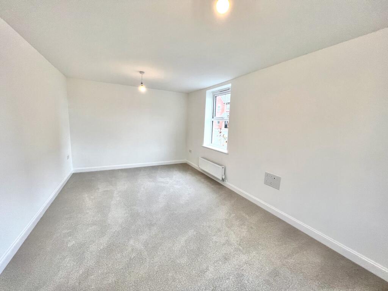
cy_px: 146
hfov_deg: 106.2
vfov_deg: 89.9
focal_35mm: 13
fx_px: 146
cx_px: 194
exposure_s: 1/100
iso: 100
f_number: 1.8
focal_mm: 1.57
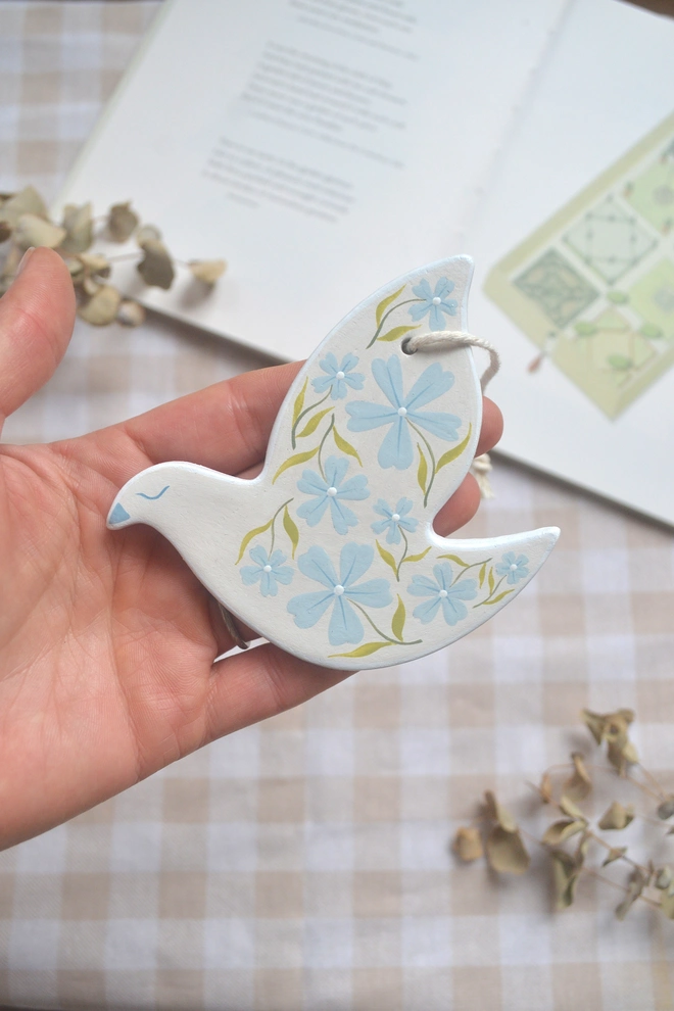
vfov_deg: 53.1
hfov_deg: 36.9
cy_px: 506
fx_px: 1011
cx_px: 337
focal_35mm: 36
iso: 400
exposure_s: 1/125
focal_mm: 24
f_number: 5.6
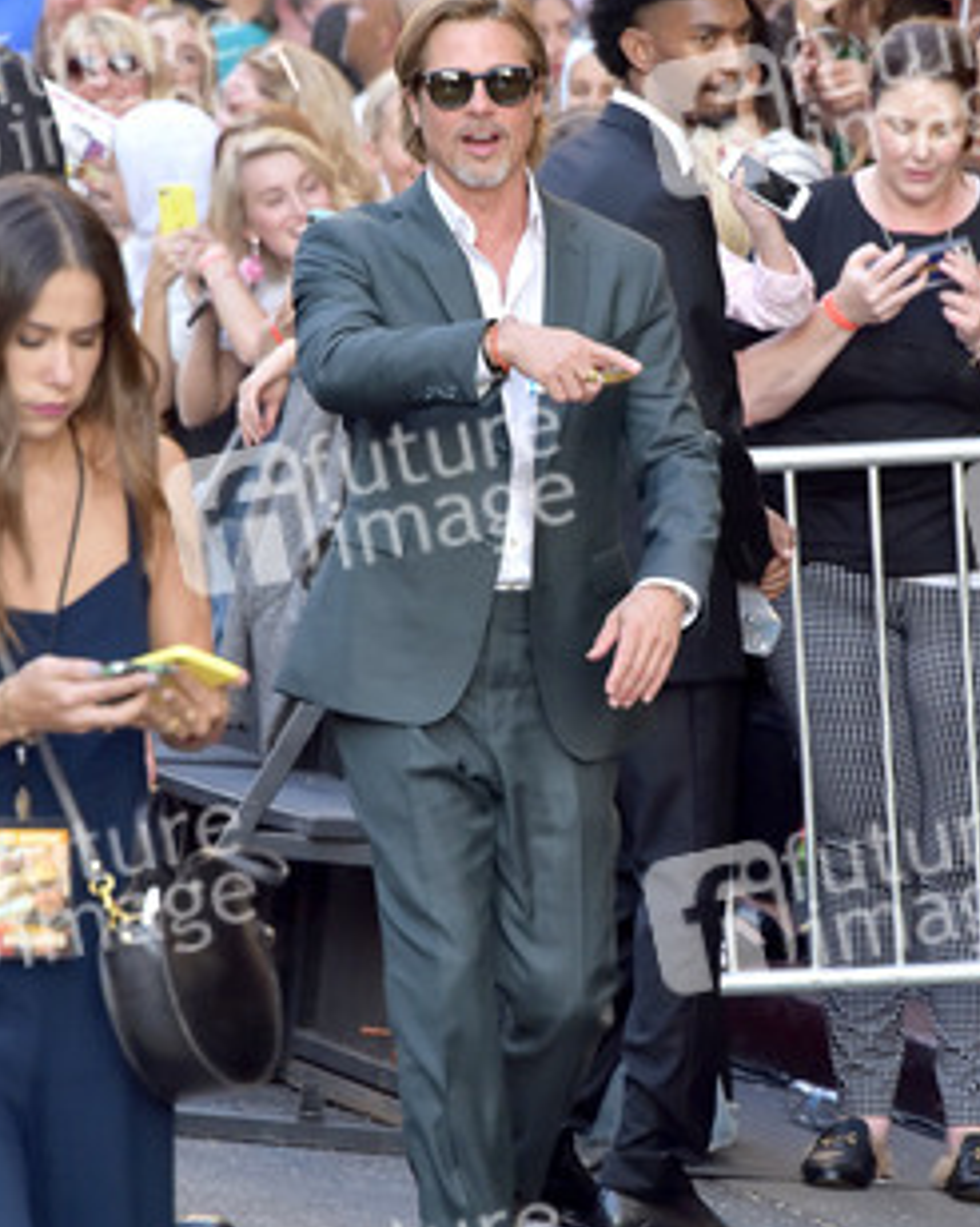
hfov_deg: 5.1
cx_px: 488
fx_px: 11069
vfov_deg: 6.3
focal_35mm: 305
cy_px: 701
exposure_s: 1/250
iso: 1600
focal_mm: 250
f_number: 7.1
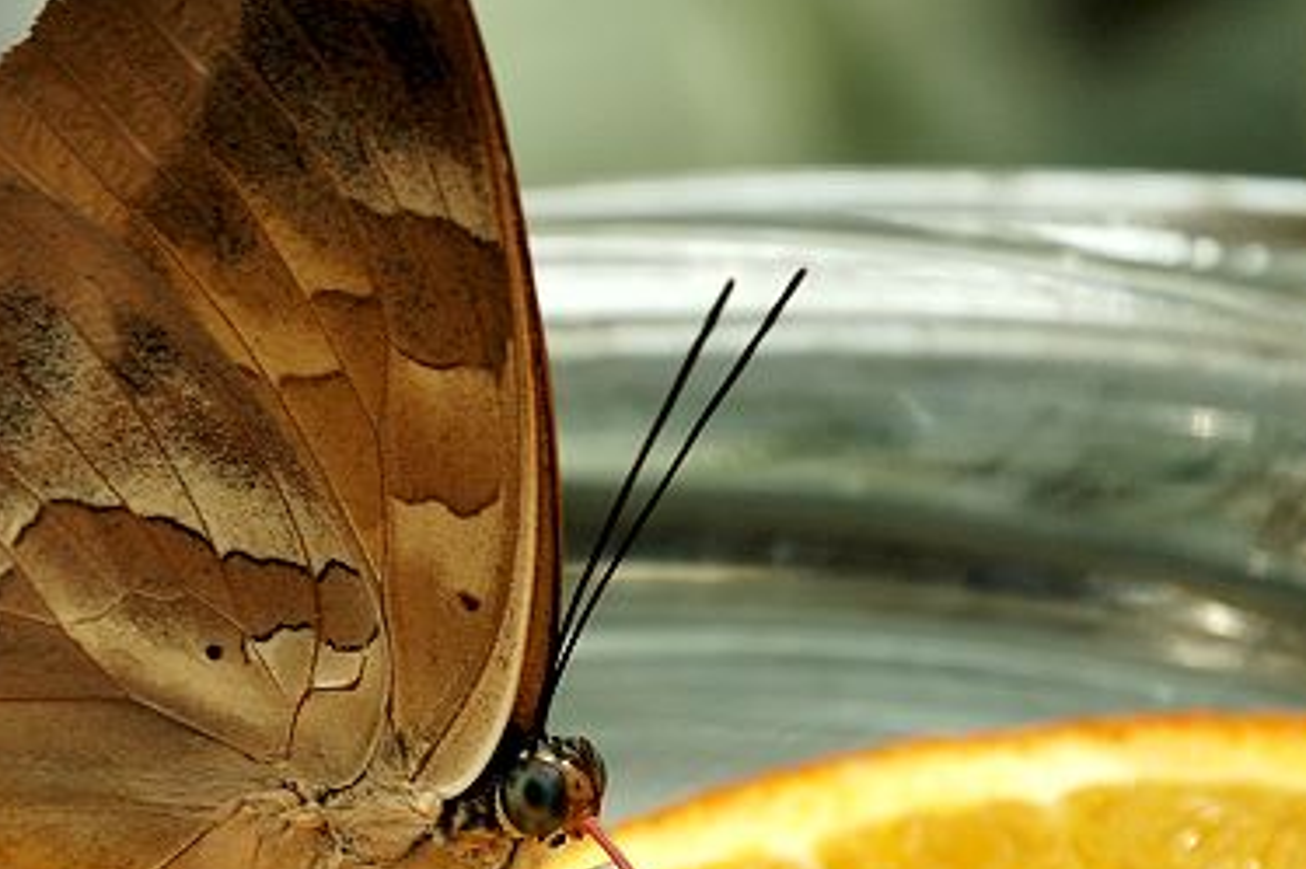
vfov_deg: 3.6
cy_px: 450
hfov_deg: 5.4
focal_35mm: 385
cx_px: 297
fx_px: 13960
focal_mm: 120
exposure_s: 1/50
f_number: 8
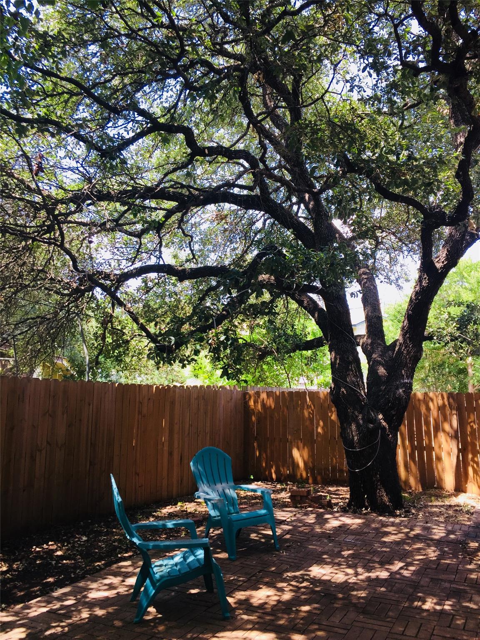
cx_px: 240
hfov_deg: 48.2
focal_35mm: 29
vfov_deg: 61.7
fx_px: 536
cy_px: 320
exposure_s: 1/184
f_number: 2.2
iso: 32
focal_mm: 4.15
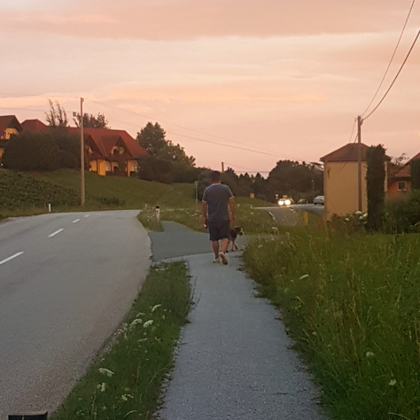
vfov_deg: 52.5
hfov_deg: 52.5
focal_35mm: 31
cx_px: 209
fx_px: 426
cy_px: 214
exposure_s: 1/83
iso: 100
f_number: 1.7
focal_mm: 4.2
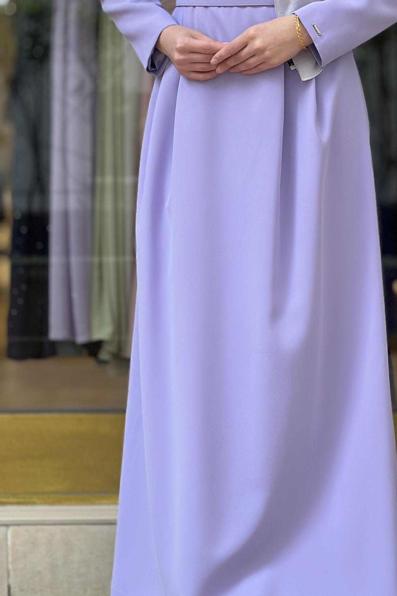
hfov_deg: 12.3
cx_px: 235
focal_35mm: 111
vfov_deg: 18.3
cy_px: 158
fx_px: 1836
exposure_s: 1/100
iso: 100
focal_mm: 6.86
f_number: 1.78
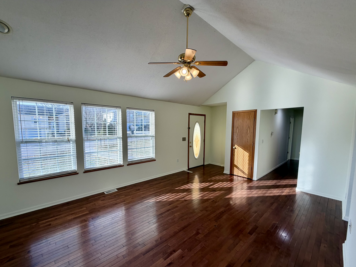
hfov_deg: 98.1
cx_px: 170
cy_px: 142
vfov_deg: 81.7
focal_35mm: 15
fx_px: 154
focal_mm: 2.22
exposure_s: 1/120
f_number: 2.2
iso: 40
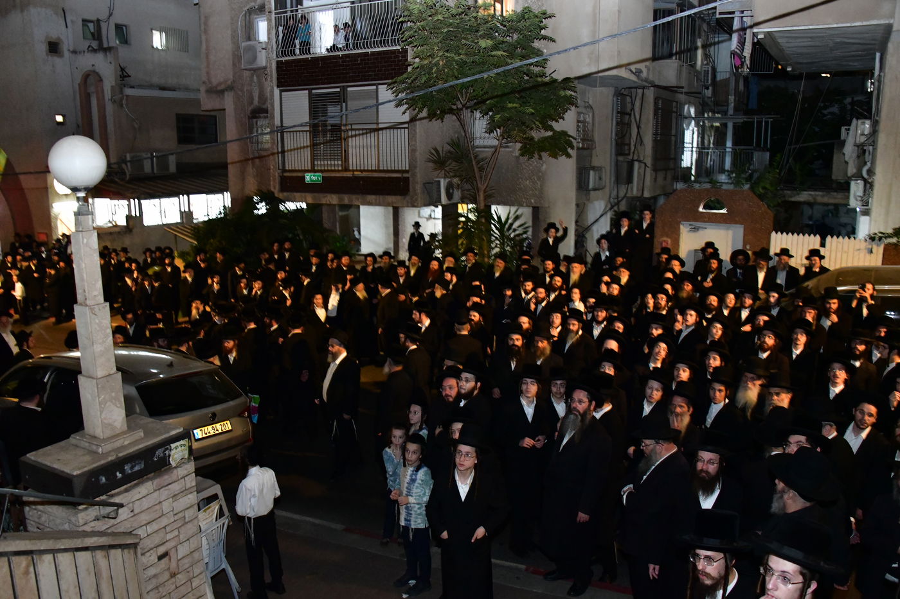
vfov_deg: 46.4
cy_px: 300
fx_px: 700
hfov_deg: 65.5
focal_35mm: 28
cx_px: 450
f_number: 5.6
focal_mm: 28
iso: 10000
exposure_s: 1/100
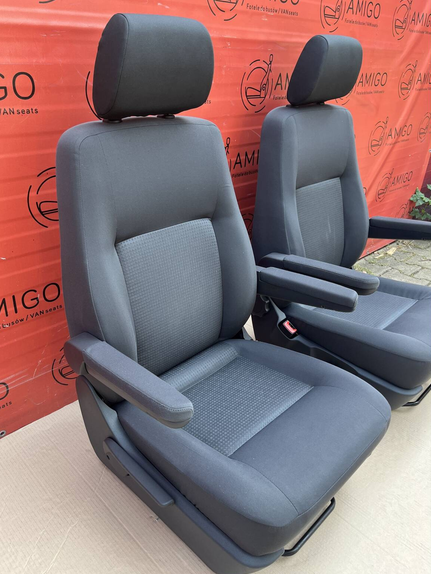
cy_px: 285
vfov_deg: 65.3
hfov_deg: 51.4
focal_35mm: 27
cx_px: 210
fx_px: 448
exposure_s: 1/121
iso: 64
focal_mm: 5.1
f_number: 1.6
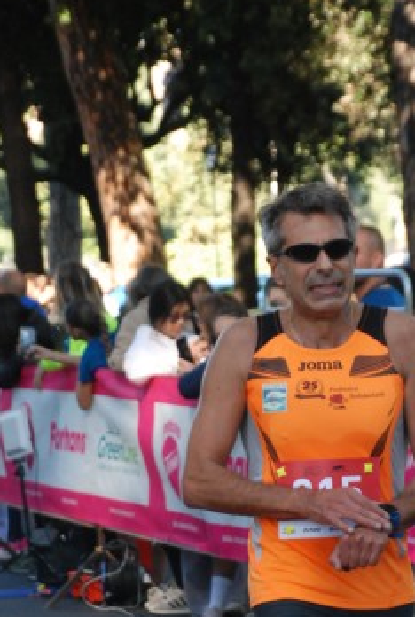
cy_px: 516
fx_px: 3332
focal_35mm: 194
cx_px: 350
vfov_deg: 10.5
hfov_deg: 7.1
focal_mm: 75
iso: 1000
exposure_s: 1/320
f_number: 5.6
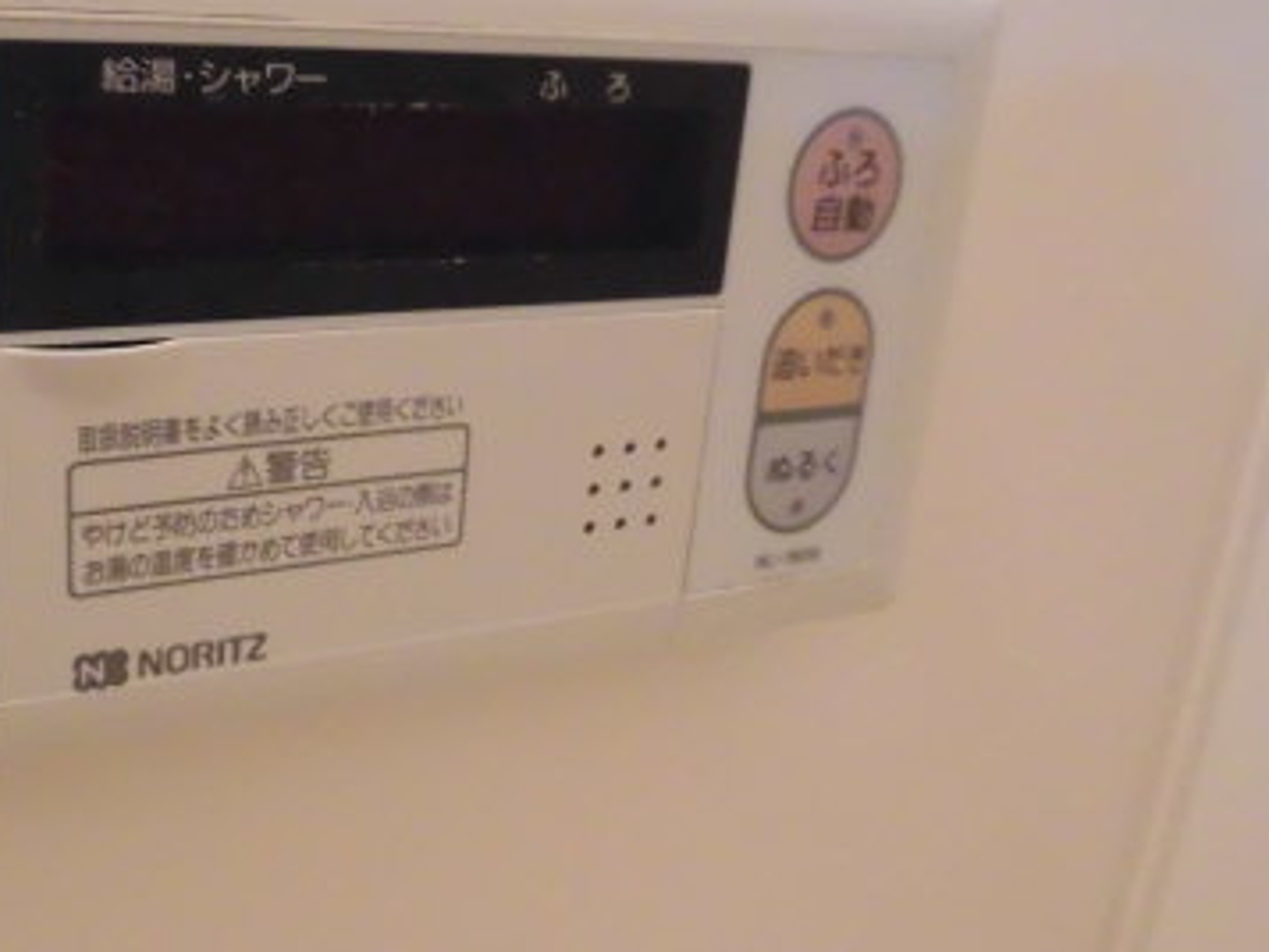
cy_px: 529
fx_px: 1577
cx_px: 355
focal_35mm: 43
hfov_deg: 42.8
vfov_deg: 33.6
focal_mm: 4.3
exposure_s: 1/20
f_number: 3.1
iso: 800
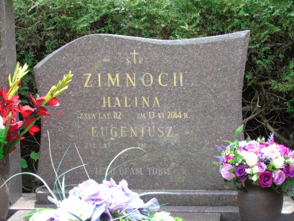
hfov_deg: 20.9
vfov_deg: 15.7
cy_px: 110
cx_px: 147
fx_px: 798
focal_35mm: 94
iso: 80
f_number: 4.3
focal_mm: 17
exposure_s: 1/60
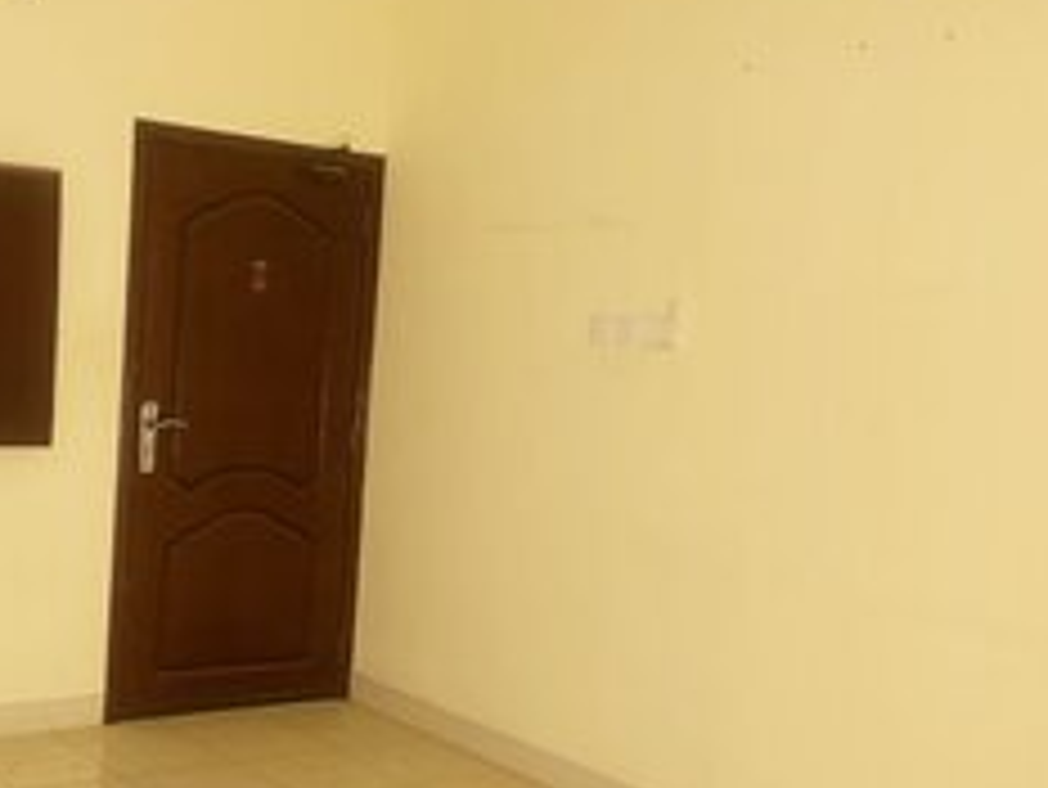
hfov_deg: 39.5
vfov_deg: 30.9
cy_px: 417
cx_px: 286
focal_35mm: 47
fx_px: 1424
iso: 800
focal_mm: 6.86
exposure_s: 1/60
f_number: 1.78
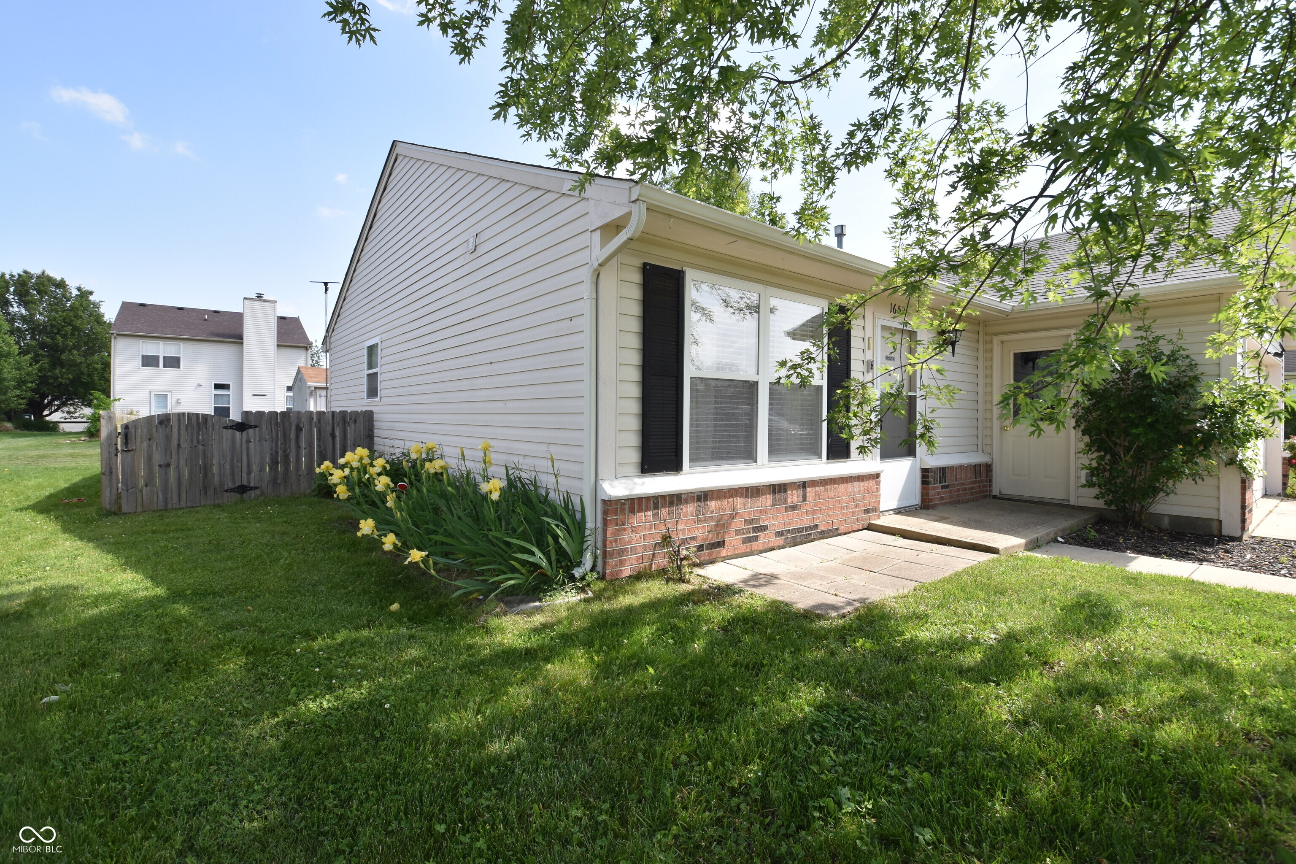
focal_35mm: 15
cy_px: 432
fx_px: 540
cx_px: 648
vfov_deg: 77.3
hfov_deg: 100.4
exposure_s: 1/250
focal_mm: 10
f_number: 8
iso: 250
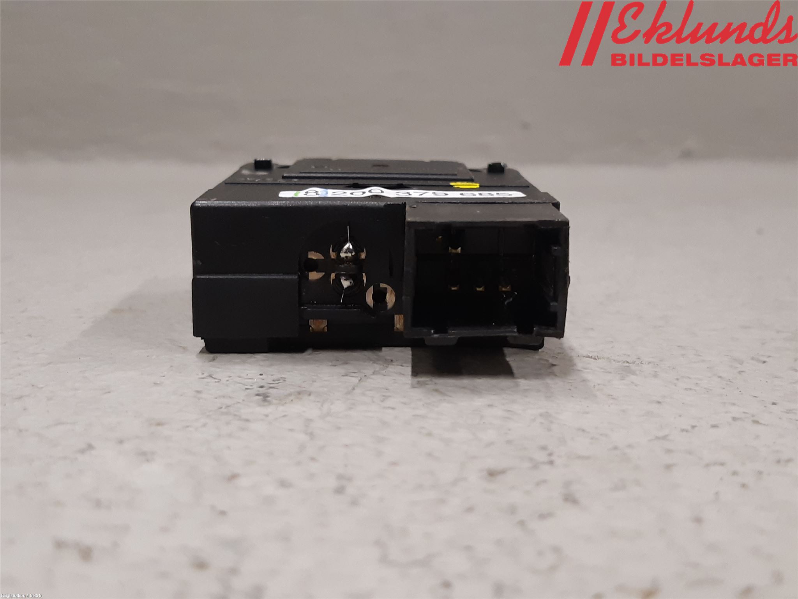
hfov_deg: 67.3
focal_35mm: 26
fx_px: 599
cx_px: 399
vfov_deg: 53.1
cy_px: 300
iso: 160
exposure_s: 1/50
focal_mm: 3.93
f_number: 1.7
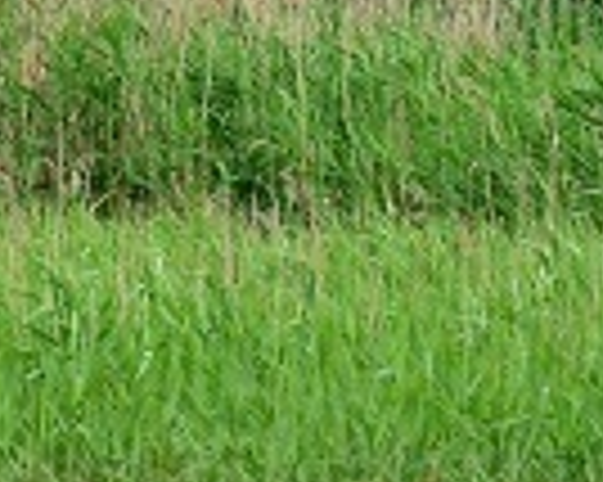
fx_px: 21614
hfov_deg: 1.6
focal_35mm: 1212
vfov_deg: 1.3
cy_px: -624
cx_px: 214
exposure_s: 1/8000
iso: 1400
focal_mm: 116
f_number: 4.8
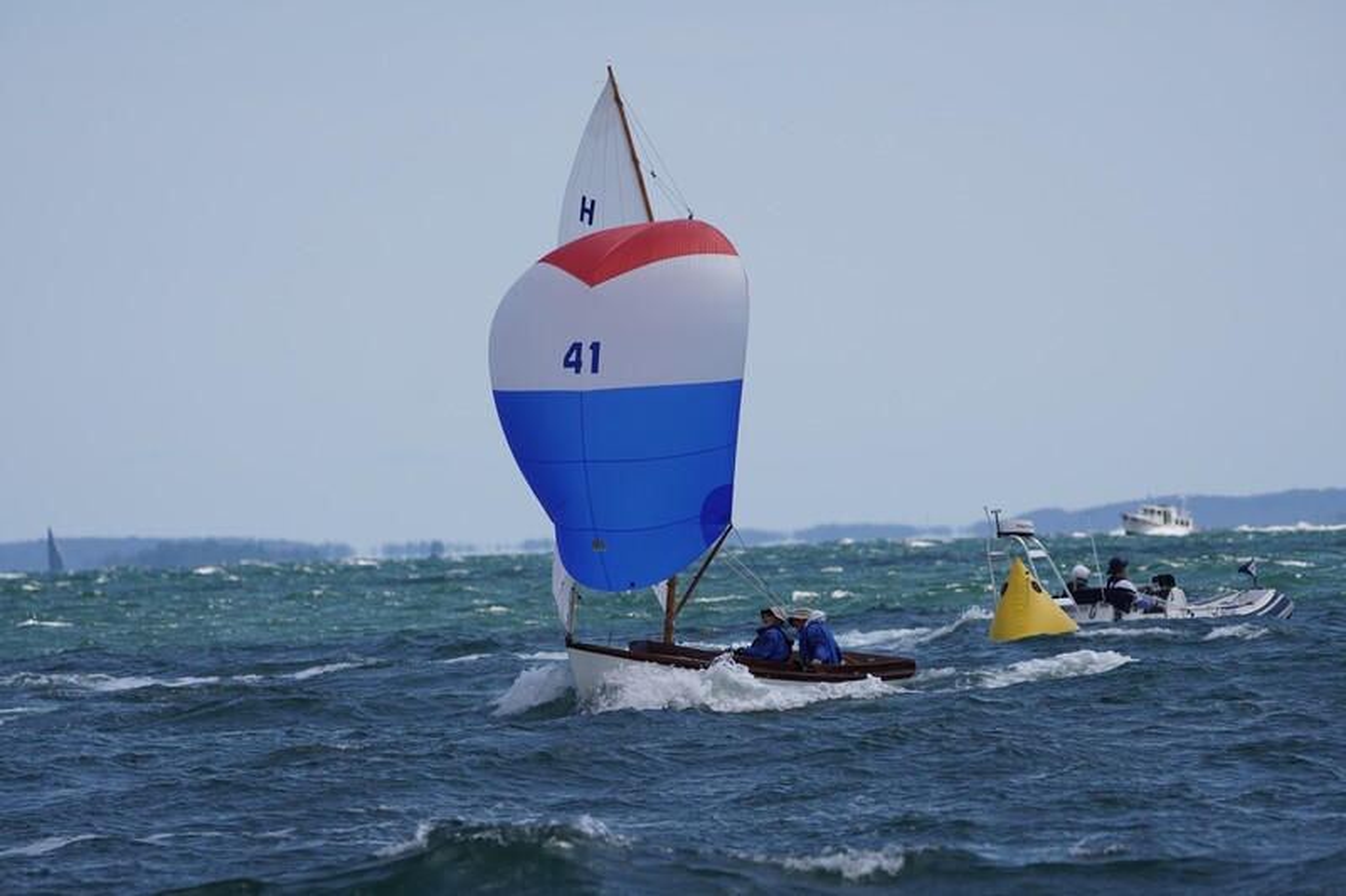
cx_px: 673
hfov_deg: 5.5
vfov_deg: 3.6
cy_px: 448
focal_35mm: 378
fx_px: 14129
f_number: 5.6
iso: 125
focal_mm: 252
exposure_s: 1/1250
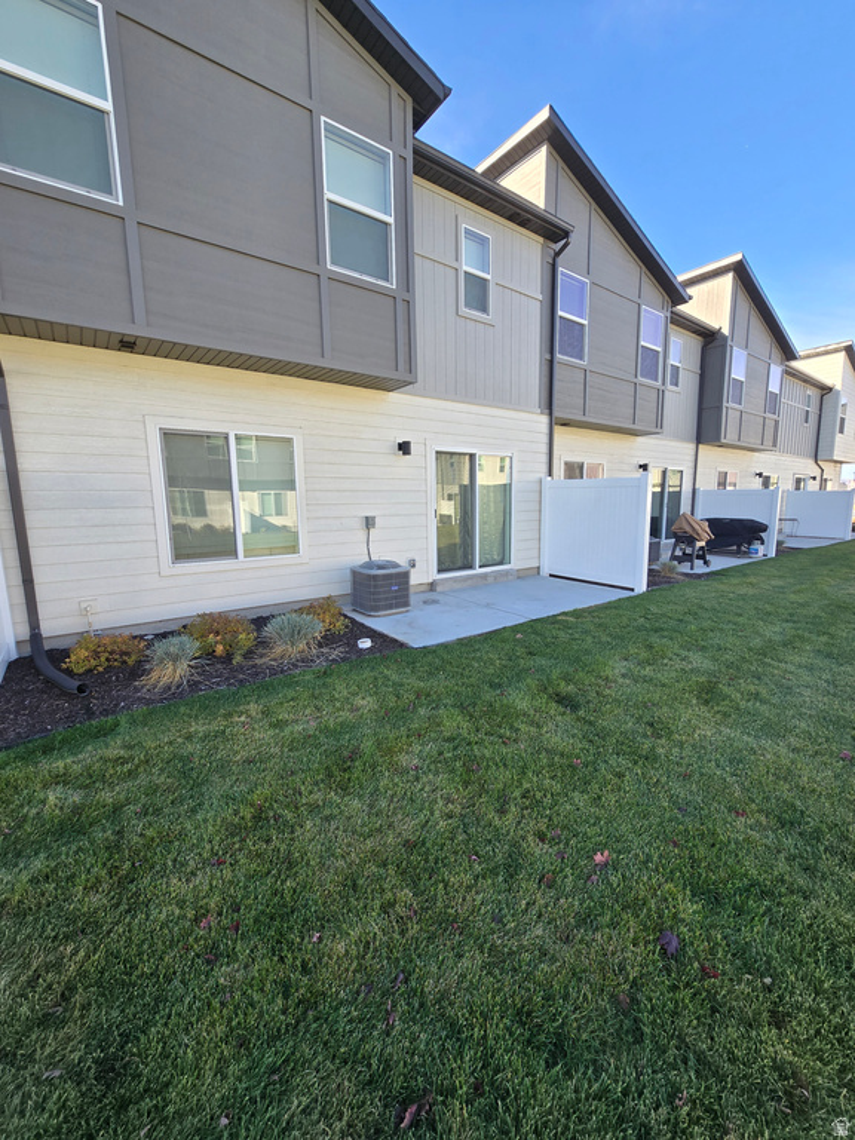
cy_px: 570
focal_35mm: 13
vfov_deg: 106.2
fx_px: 428
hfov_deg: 89.9
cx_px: 428
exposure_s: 1/467
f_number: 2.2
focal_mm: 2.2
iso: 50
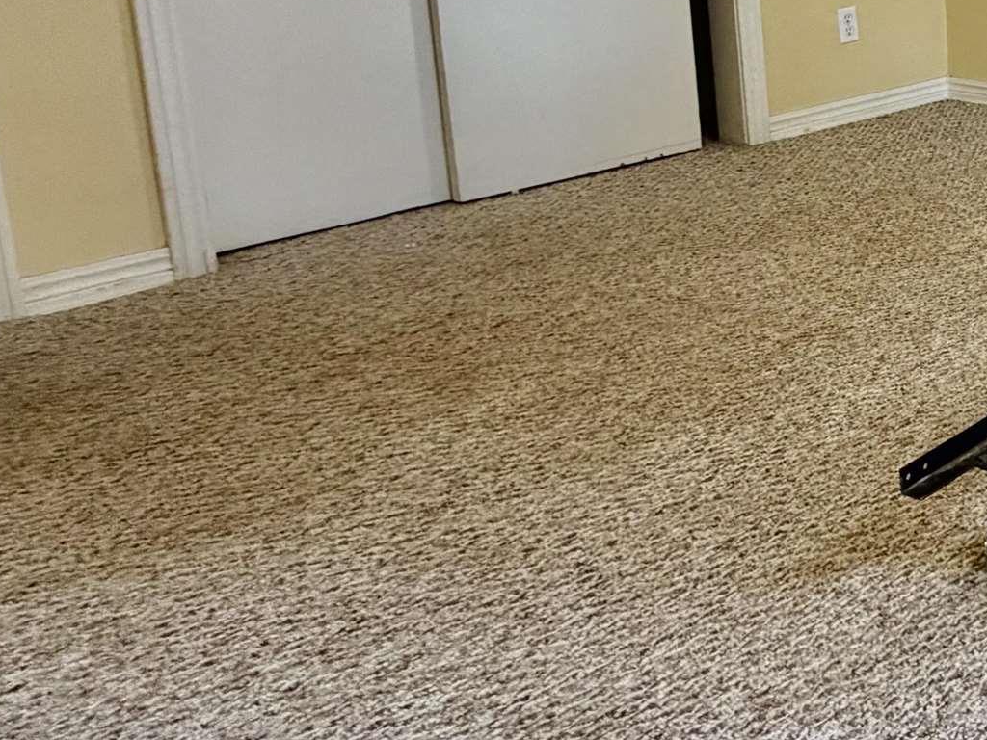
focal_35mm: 42
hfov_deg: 31.2
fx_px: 1198
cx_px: 1364
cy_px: 32
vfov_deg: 32.1
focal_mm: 2.22
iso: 320
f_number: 2.2
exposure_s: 1/121
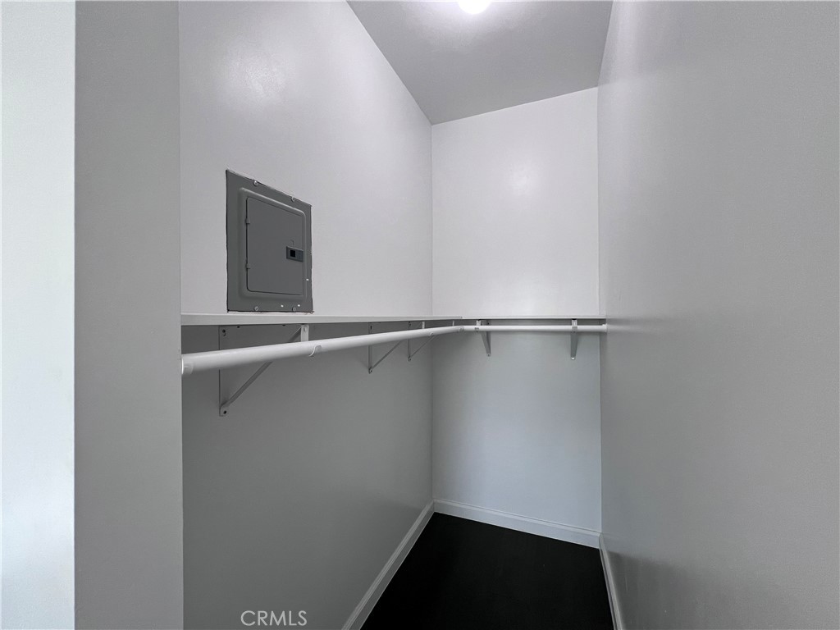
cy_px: 315
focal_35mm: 13
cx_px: 420
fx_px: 315
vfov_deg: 89.9
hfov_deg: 106.2
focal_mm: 1.57
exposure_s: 1/120
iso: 100
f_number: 1.8
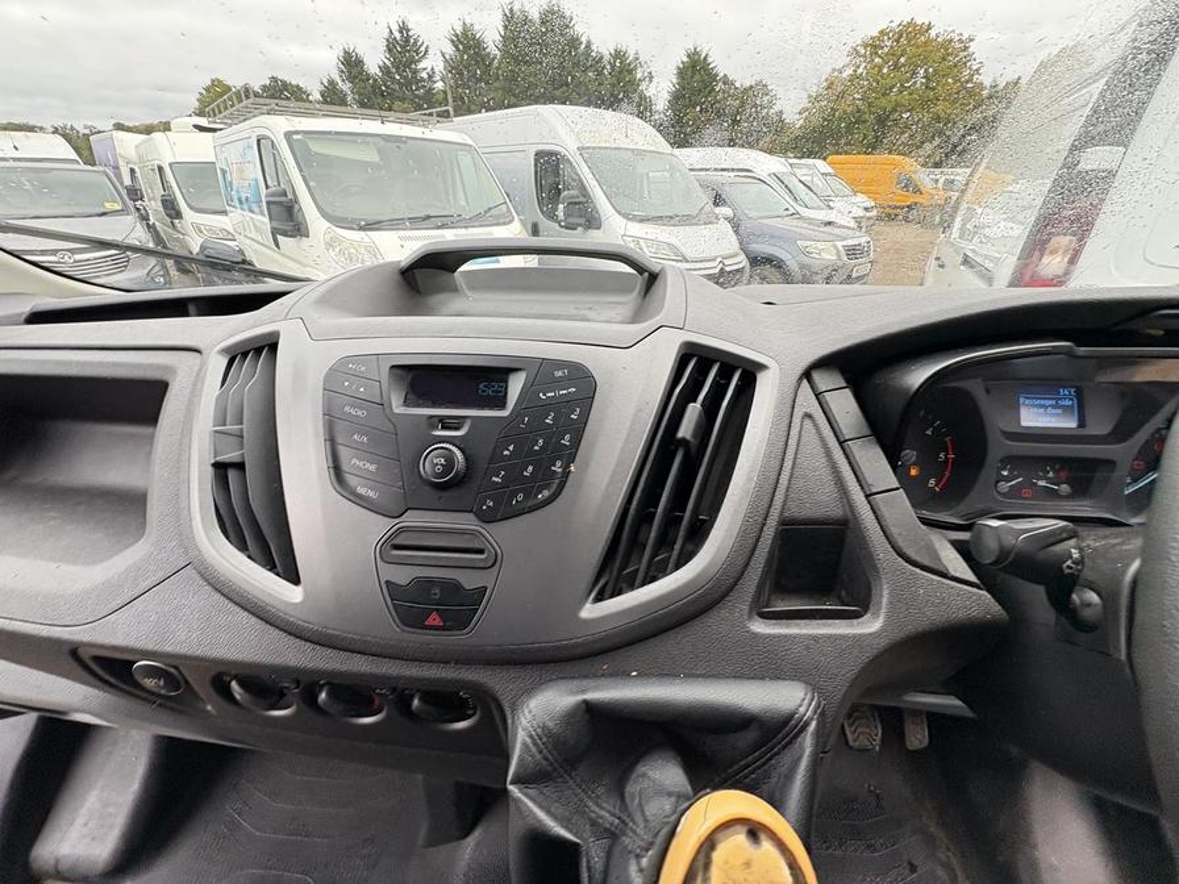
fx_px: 477
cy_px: 442
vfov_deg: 85.7
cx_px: 590
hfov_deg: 102.1
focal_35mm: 14
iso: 100
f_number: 2.2
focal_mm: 2.22
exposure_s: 1/99
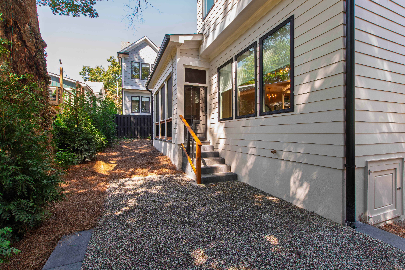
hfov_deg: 100.4
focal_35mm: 15
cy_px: 135
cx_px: 202
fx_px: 169
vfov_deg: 77.3
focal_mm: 10
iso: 100
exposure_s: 1/15
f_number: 8
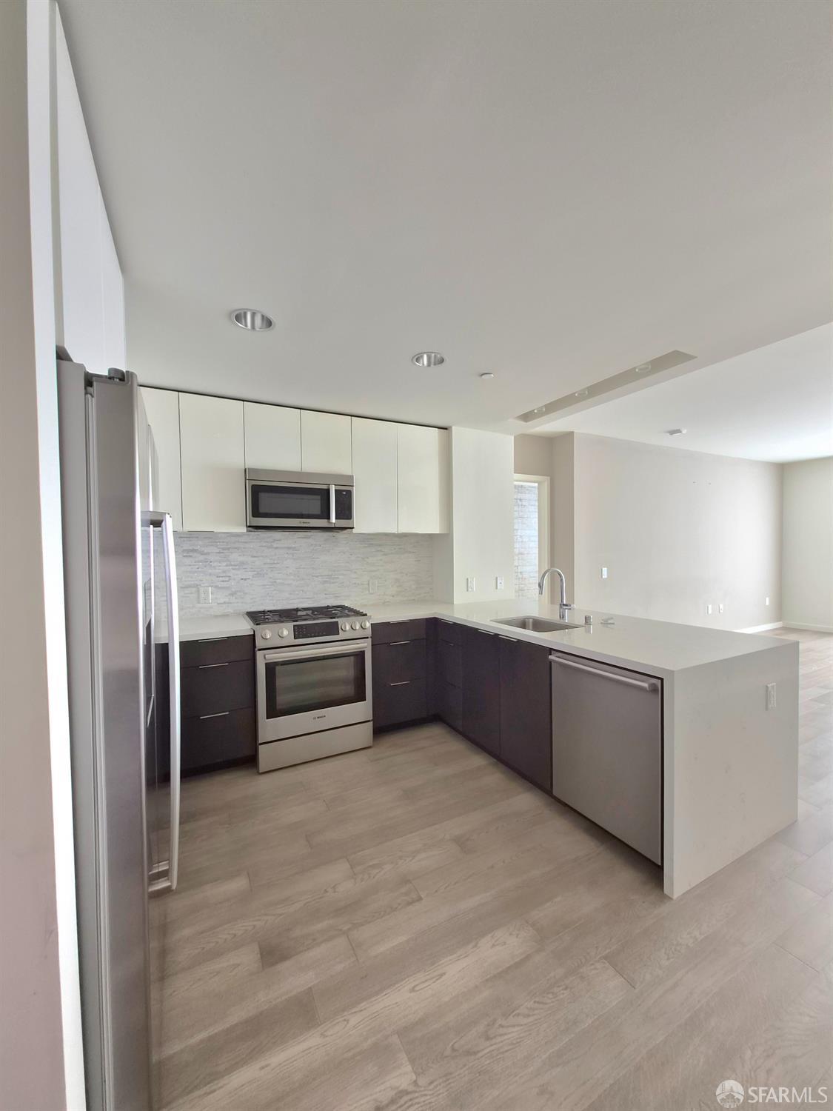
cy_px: 556
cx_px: 416
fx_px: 417
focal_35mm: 13
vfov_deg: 106.2
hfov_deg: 89.9
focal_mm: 1.7
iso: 40
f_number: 2.2
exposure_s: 1/60.2
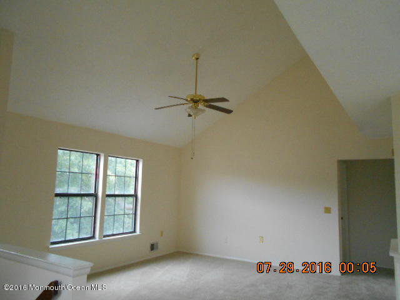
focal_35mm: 26
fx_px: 300
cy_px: 150
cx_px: 200
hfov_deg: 67.3
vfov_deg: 53.1
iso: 500
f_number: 3.2
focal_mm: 4.6
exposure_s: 1/250
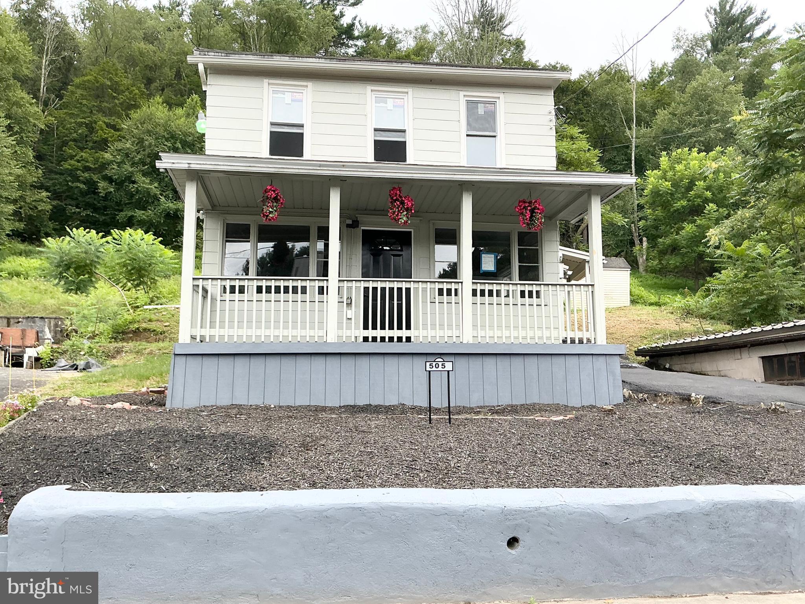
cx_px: 402
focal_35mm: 28
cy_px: 302
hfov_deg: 63.4
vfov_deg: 49.7
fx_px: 651
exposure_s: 1/279
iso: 25
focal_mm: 3
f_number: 1.8
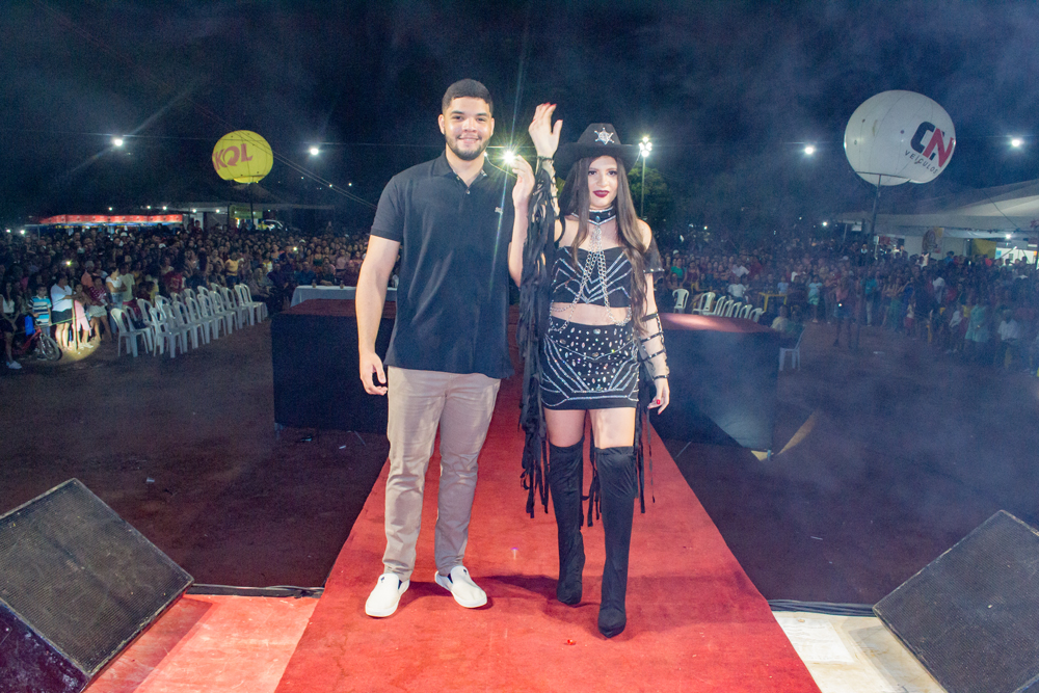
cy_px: 346
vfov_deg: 43.6
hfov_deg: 61.9
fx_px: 866
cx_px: 520
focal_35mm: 30
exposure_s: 1/60
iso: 1400
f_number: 8
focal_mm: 20
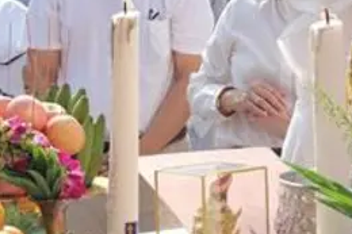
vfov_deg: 8.5
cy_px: -51
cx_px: 343
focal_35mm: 159
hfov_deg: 12.8
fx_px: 1554
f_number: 6.4
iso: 200
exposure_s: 1/350
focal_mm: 35.5
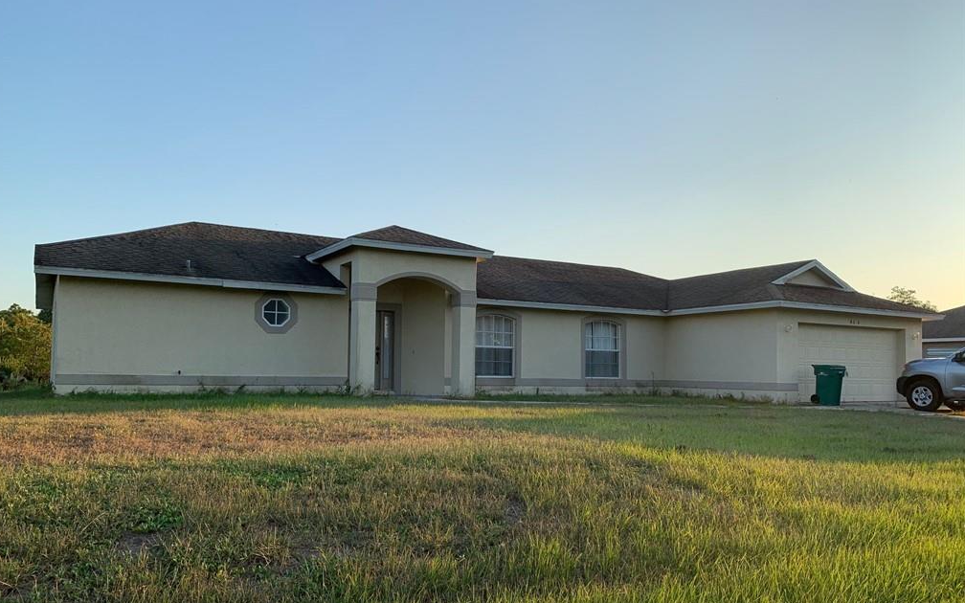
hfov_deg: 66.5
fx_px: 736
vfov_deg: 44.4
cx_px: 478
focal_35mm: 28
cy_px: 347
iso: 25
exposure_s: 1/871
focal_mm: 4.25
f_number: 1.8
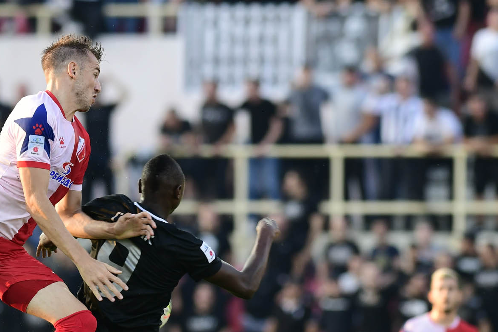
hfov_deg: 3.2
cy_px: 313
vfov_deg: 2.2
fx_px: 8840
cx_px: 127
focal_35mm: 639
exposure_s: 1/640
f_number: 4
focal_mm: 300
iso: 640
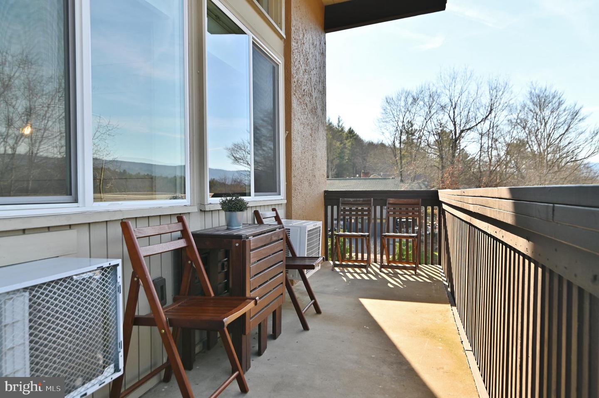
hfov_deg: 65.5
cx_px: 300
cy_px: 199
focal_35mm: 28
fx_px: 466
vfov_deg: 46.3
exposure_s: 1/320
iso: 100
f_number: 6.3
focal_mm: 28
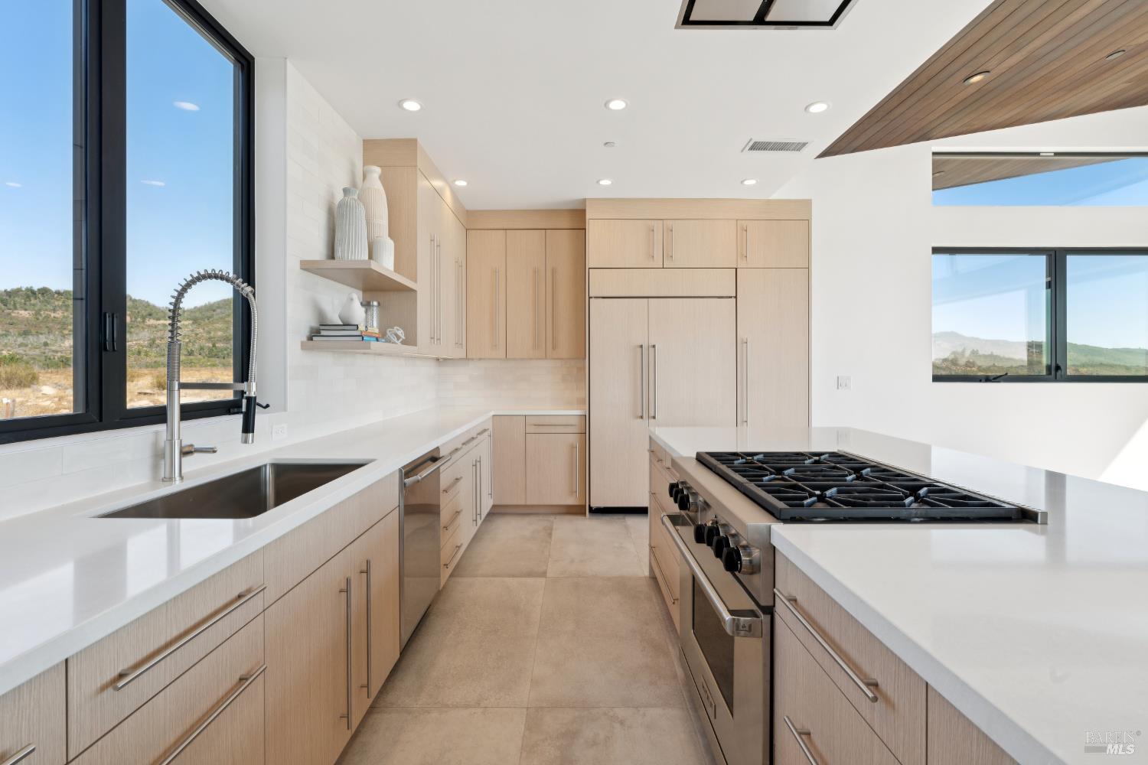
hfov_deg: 96.7
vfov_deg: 73.7
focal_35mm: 16
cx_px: 574
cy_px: 382
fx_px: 510
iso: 320
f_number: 11
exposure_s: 1/60
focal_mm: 16
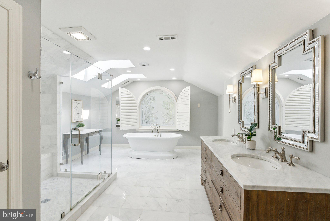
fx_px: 147
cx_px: 165
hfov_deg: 96.7
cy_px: 110
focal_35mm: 16
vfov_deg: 73.8
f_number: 9
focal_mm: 16
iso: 1600
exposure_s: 1/125
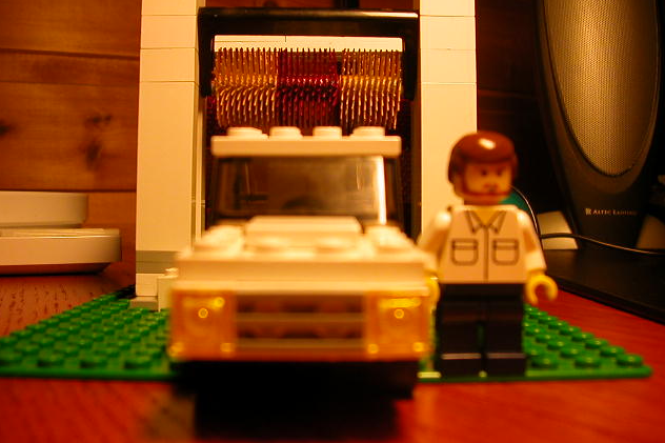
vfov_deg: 34.2
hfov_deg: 49.6
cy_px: 225
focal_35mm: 39
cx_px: 329
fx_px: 720
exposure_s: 1/51.7
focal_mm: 5.6
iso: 100
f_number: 2.7
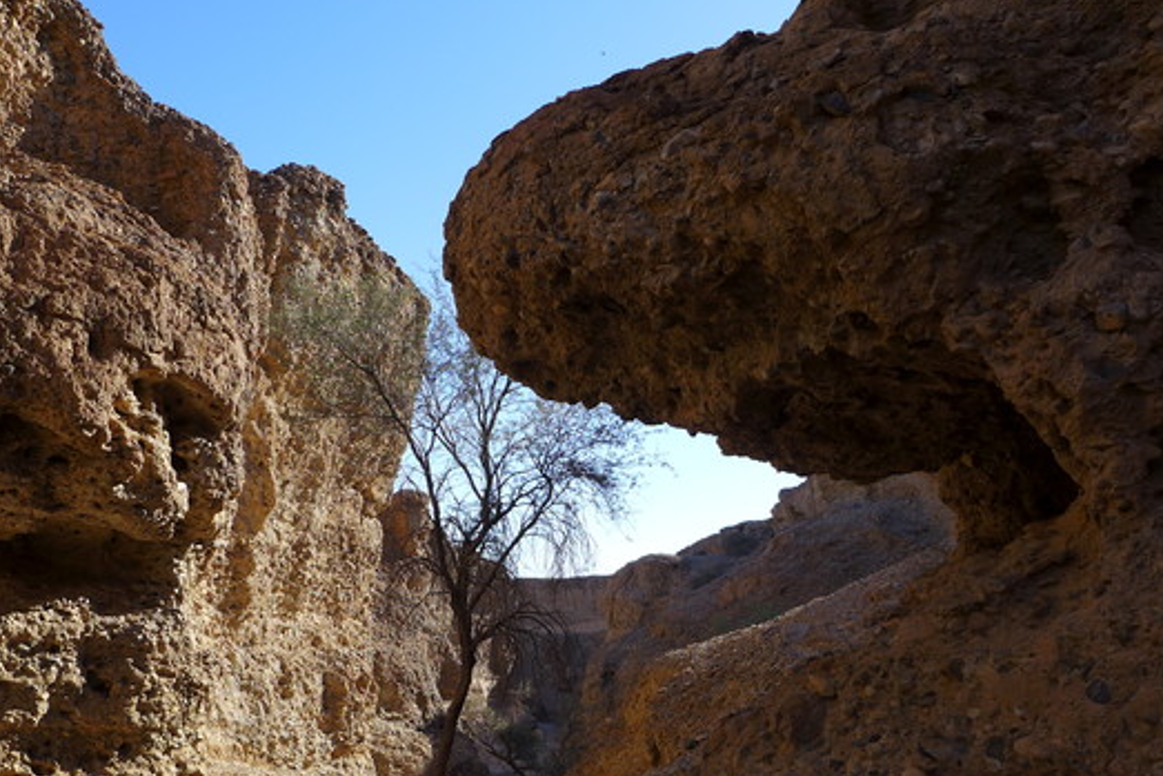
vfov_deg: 39.6
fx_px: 1066
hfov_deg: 56.2
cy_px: 503
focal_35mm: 33
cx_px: 406
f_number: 2.8
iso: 80
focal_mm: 4.7
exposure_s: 1/1000
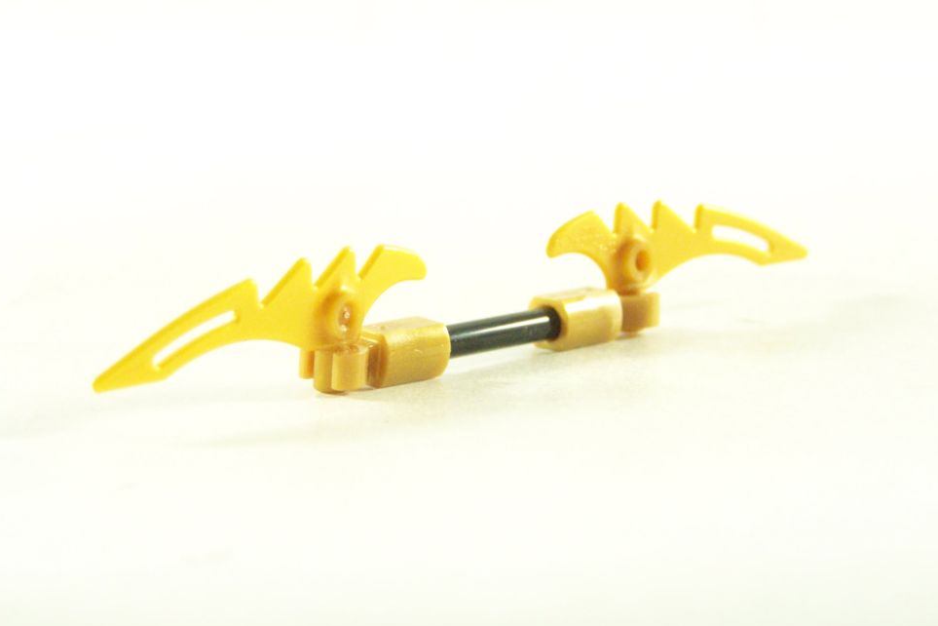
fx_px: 2710
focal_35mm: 104
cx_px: 459
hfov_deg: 19.6
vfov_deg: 13.2
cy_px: 295
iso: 400
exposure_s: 1/60
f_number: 3.2
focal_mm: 15.6
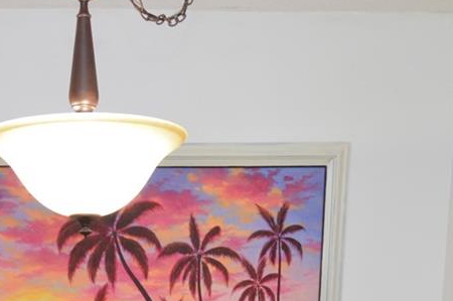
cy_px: 493
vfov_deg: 18.1
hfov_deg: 30.8
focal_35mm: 64
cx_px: 100
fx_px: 804
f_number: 4.5
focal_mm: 12
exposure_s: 1/80
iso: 400
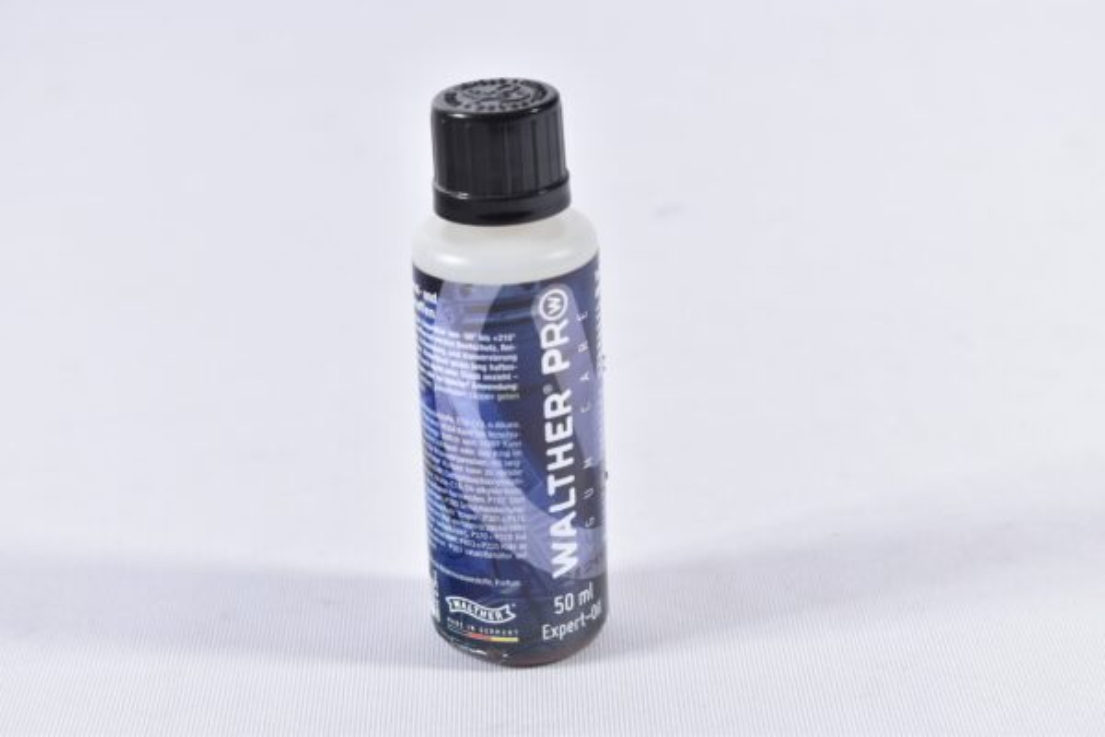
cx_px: 552
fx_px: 2532
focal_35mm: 82
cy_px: 368
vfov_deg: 16.6
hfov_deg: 24.6
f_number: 5.6
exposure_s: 1/40
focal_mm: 55
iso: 640
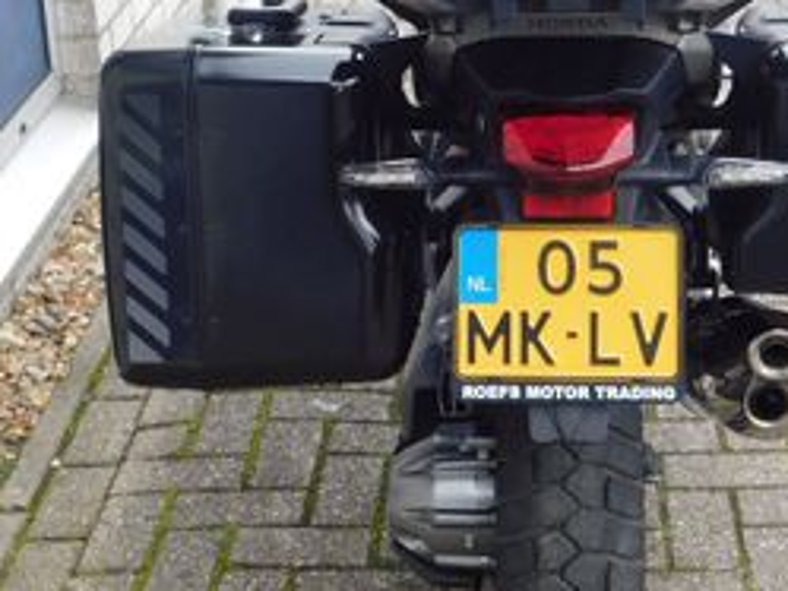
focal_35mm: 77
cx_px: 456
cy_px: 95
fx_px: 1754
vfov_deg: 18.9
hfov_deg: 25.3
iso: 125
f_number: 3.2
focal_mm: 5.3
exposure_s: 1/100
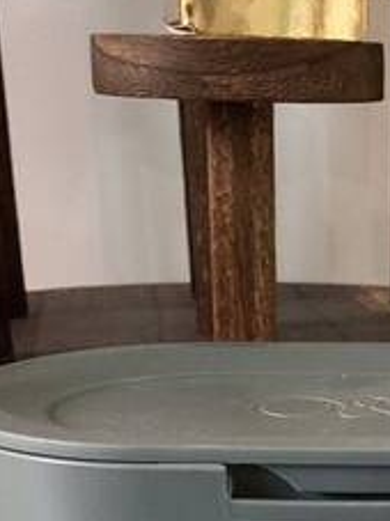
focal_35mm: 82
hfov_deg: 17.4
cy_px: 622
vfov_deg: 22.1
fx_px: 1233
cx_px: 418
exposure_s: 1/50
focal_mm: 3.3
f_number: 2.4
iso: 100
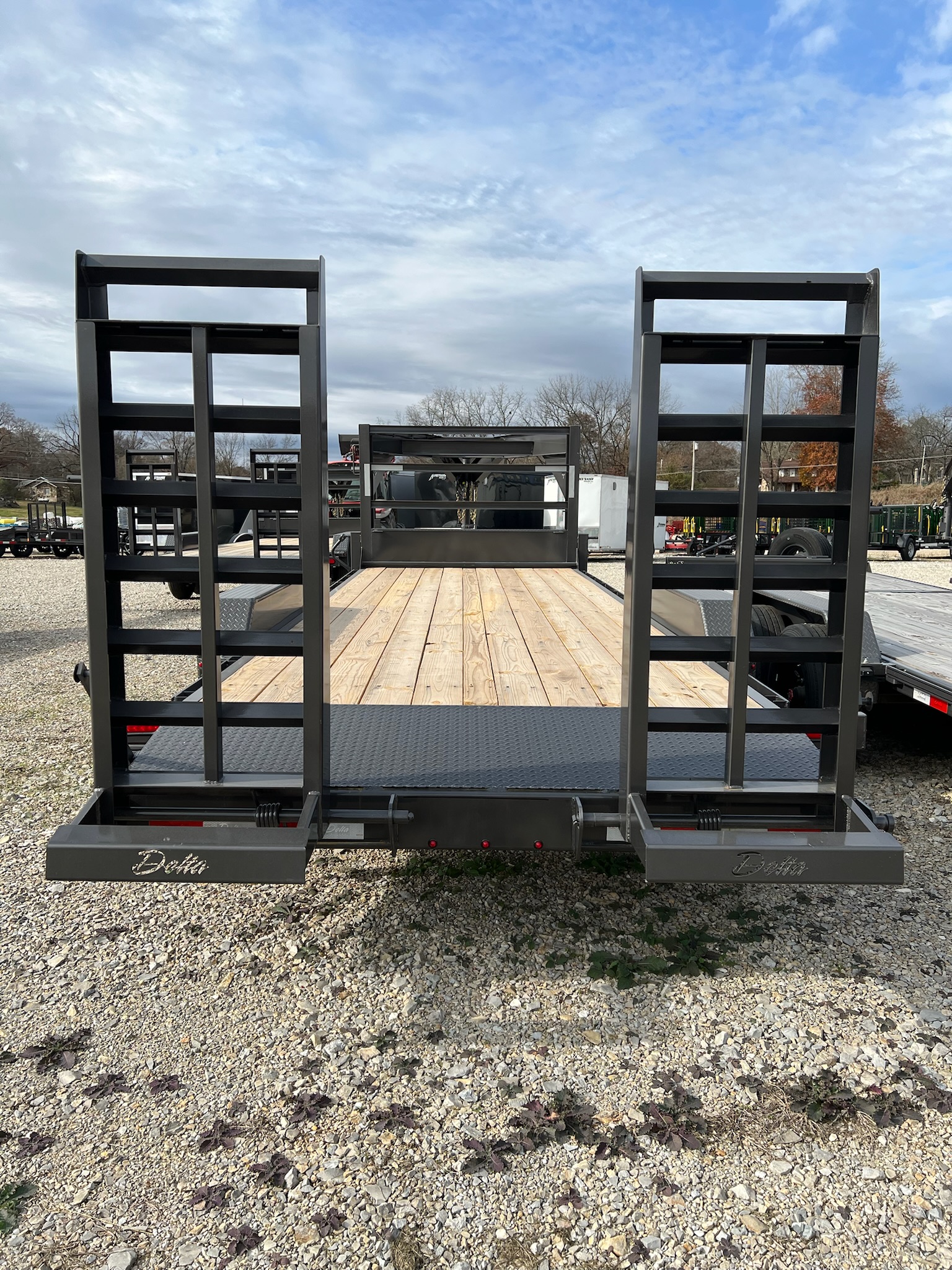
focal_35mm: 26
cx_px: 476
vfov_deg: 67.3
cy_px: 635
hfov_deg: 53.1
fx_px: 953
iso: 50
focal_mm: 5.7
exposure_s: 1/3460
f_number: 1.5
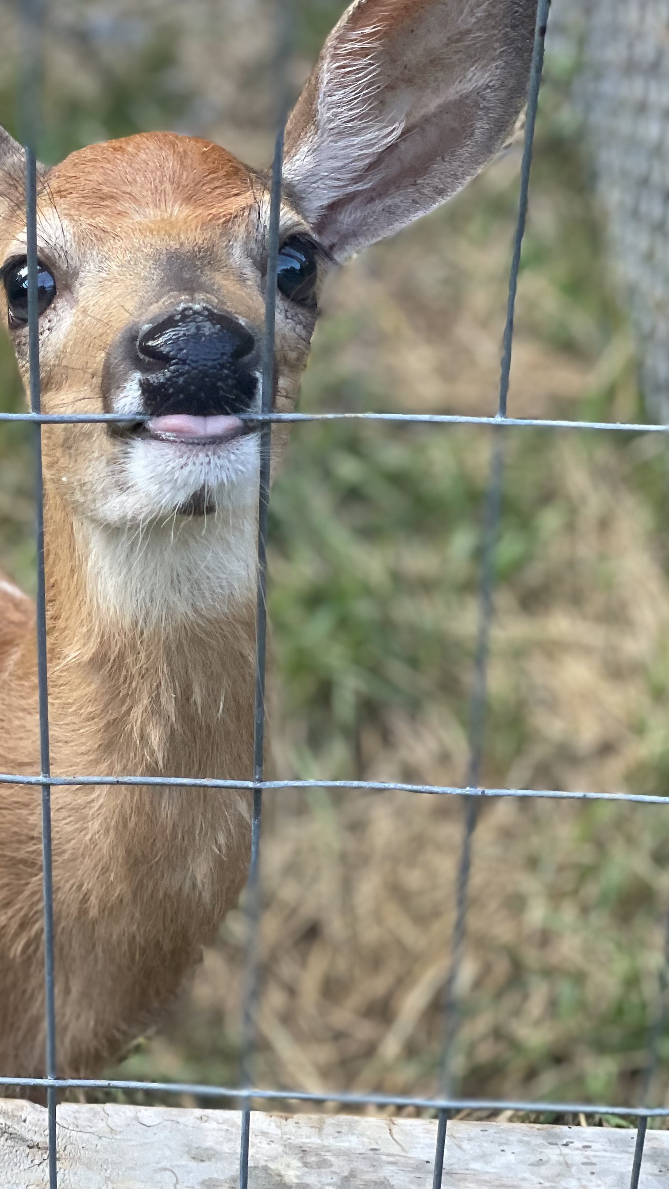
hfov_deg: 14.1
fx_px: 2680
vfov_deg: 25.0
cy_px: 626
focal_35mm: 85
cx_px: 58
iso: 64
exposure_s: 1/122
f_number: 2
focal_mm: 6
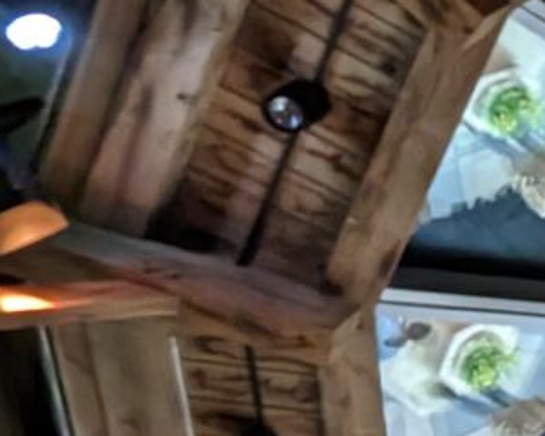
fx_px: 1097
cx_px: 1128
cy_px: 382
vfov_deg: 22.0
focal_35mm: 68
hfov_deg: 17.8
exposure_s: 1/6.32
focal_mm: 1.95
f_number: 2.2
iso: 477
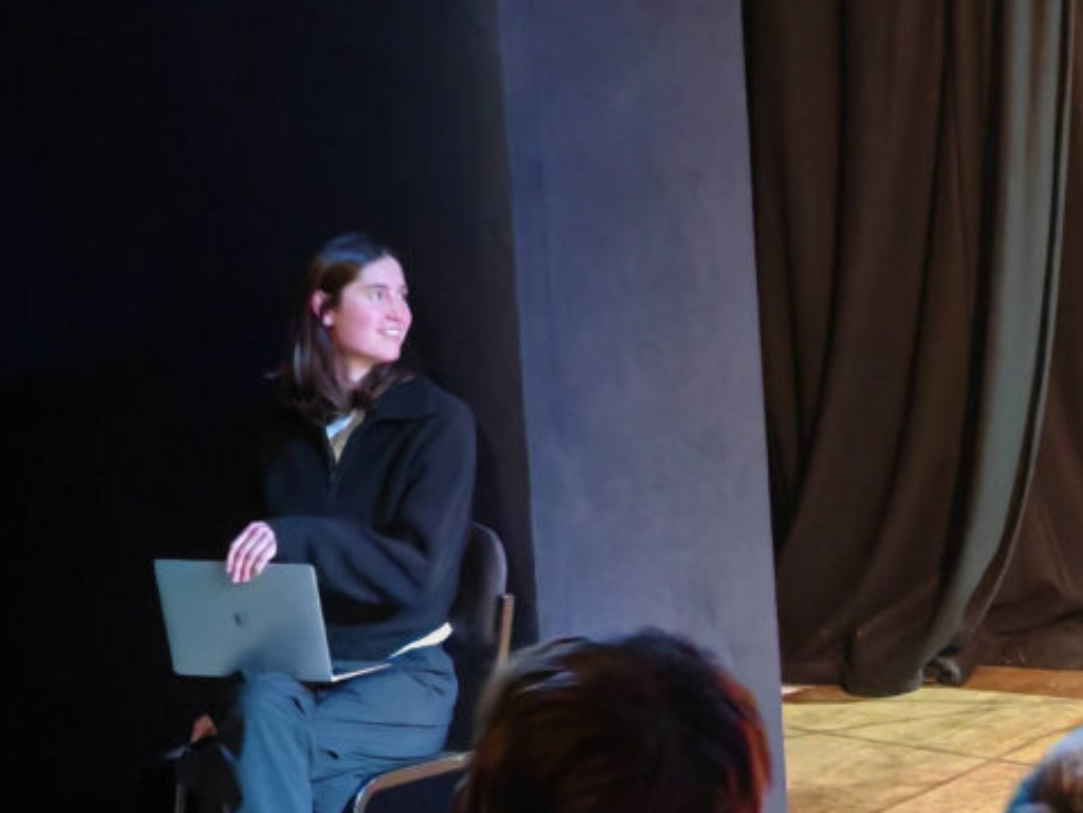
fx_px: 4727
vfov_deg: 9.8
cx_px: 508
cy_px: 412
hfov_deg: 13.1
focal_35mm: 151
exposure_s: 1/14
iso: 3200
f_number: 2.4
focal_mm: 6.4
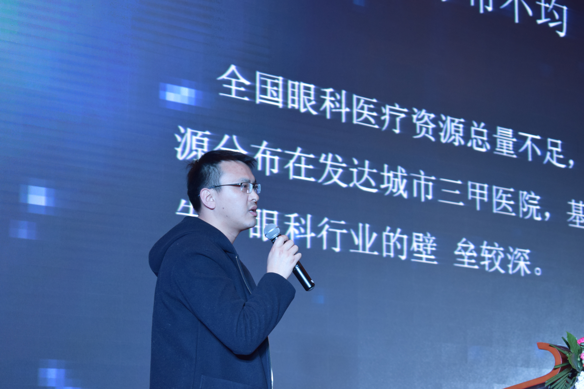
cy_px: 194
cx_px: 292
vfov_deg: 16.6
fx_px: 1338
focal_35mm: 82
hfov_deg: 24.6
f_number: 5.6
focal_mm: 55
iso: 640
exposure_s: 1/80
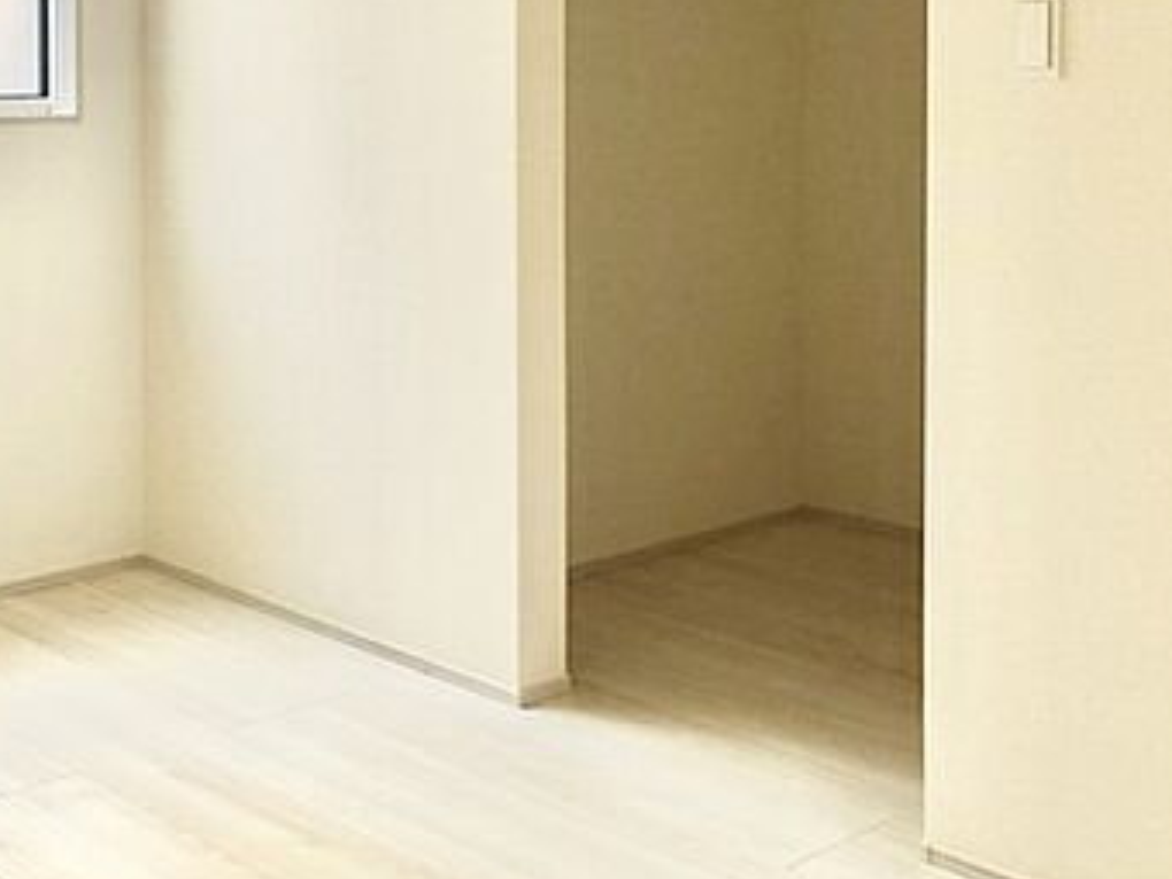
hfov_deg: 36.0
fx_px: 1727
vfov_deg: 27.7
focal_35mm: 51
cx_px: 196
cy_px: 119
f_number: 1.8
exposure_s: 1/30
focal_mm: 3.99
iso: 25
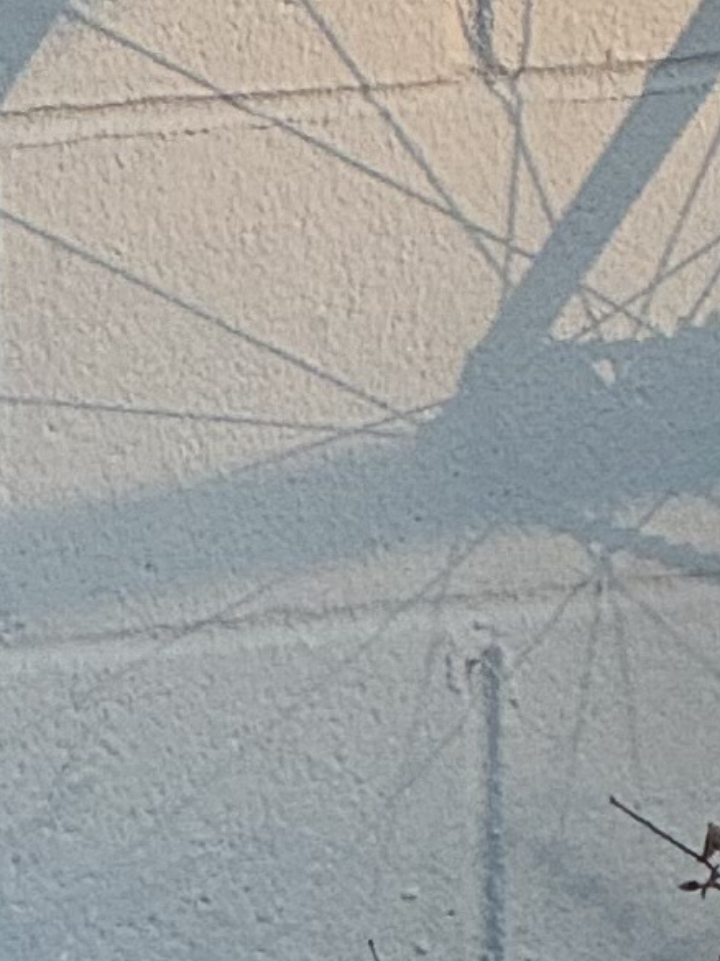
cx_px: 2139
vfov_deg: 3.7
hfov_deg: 2.8
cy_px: -1081
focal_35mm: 532
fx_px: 14754
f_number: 2.8
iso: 25
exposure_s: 1/116
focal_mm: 9
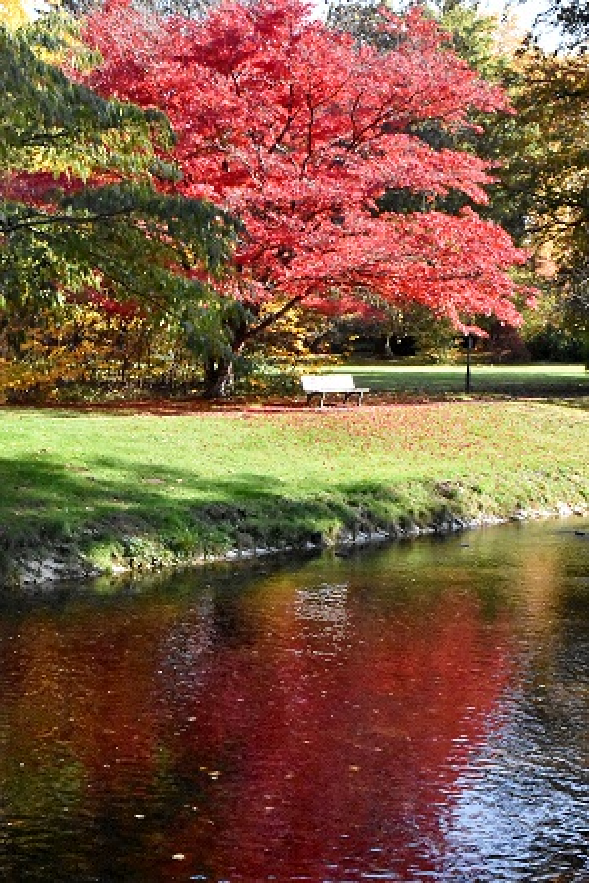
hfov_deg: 23.8
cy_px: 442
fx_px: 1398
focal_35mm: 57
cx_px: 294
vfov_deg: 35.0
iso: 12800
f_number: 11
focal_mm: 38
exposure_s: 1/5000
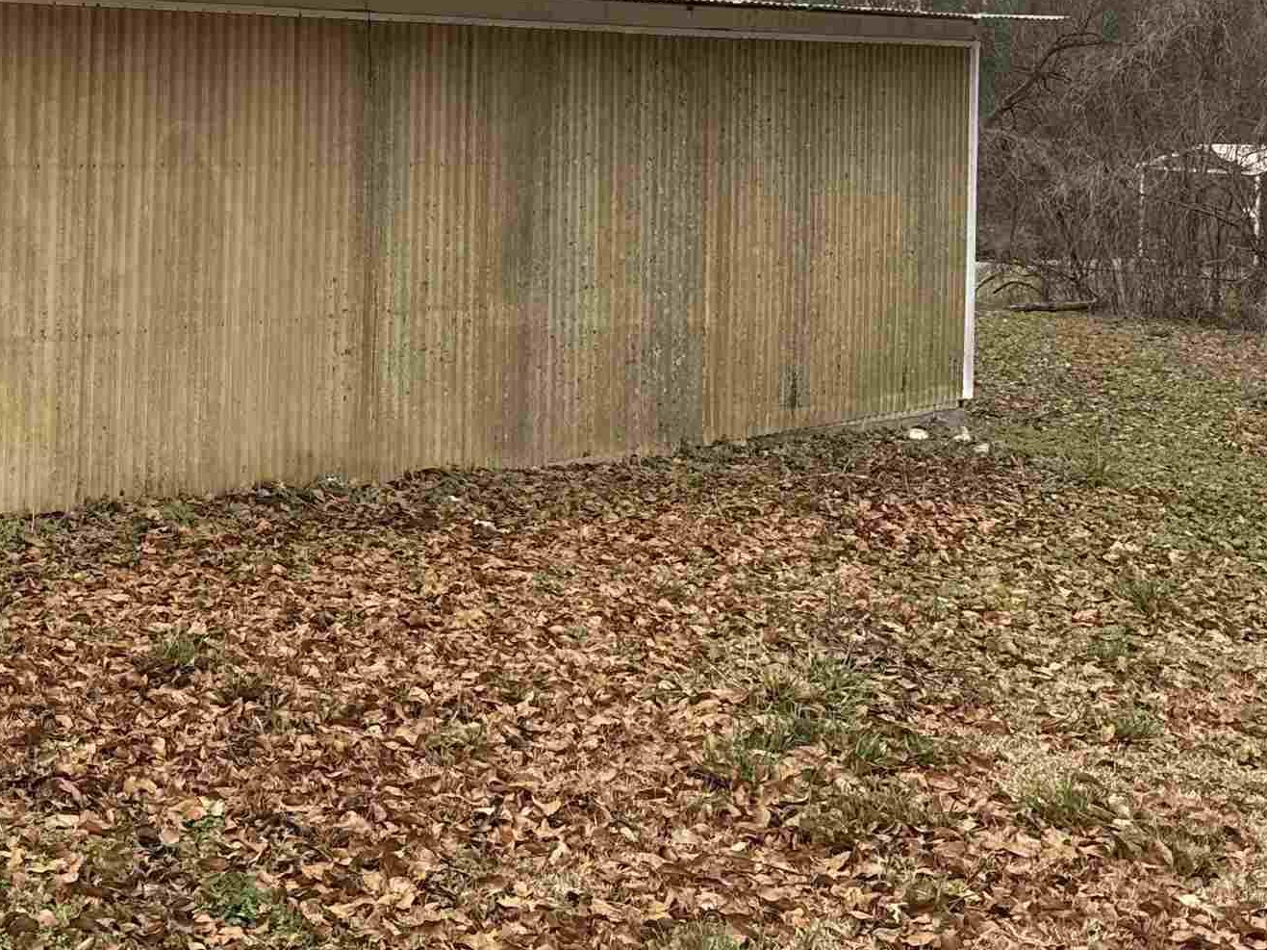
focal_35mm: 56
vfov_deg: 25.1
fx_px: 2049
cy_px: 57
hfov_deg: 32.4
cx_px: 87
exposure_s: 1/204
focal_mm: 6.76
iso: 64
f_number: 1.78
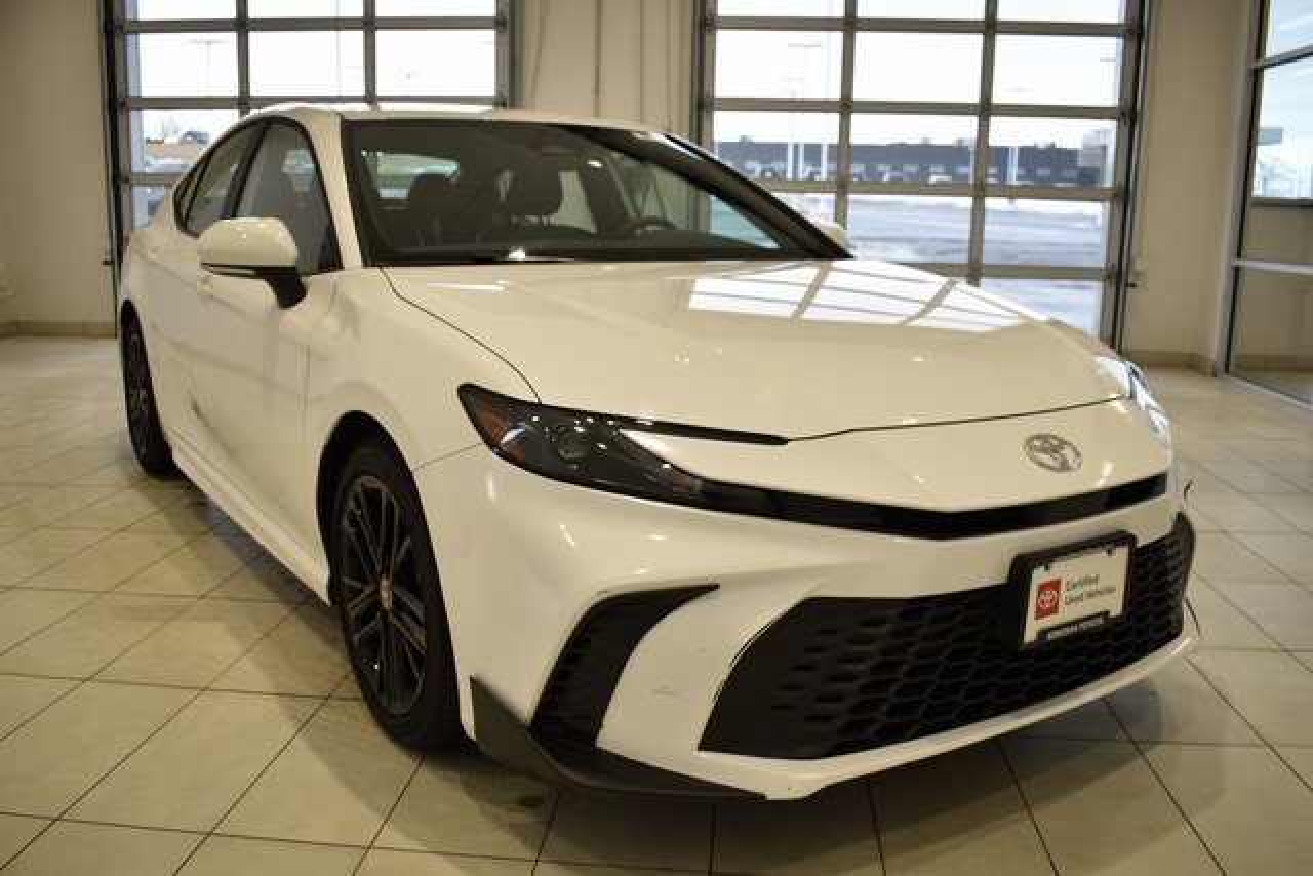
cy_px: 438
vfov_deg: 41.7
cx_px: 656
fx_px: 1149
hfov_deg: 59.5
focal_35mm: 32
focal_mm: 21
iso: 100
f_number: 3.8
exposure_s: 1/60
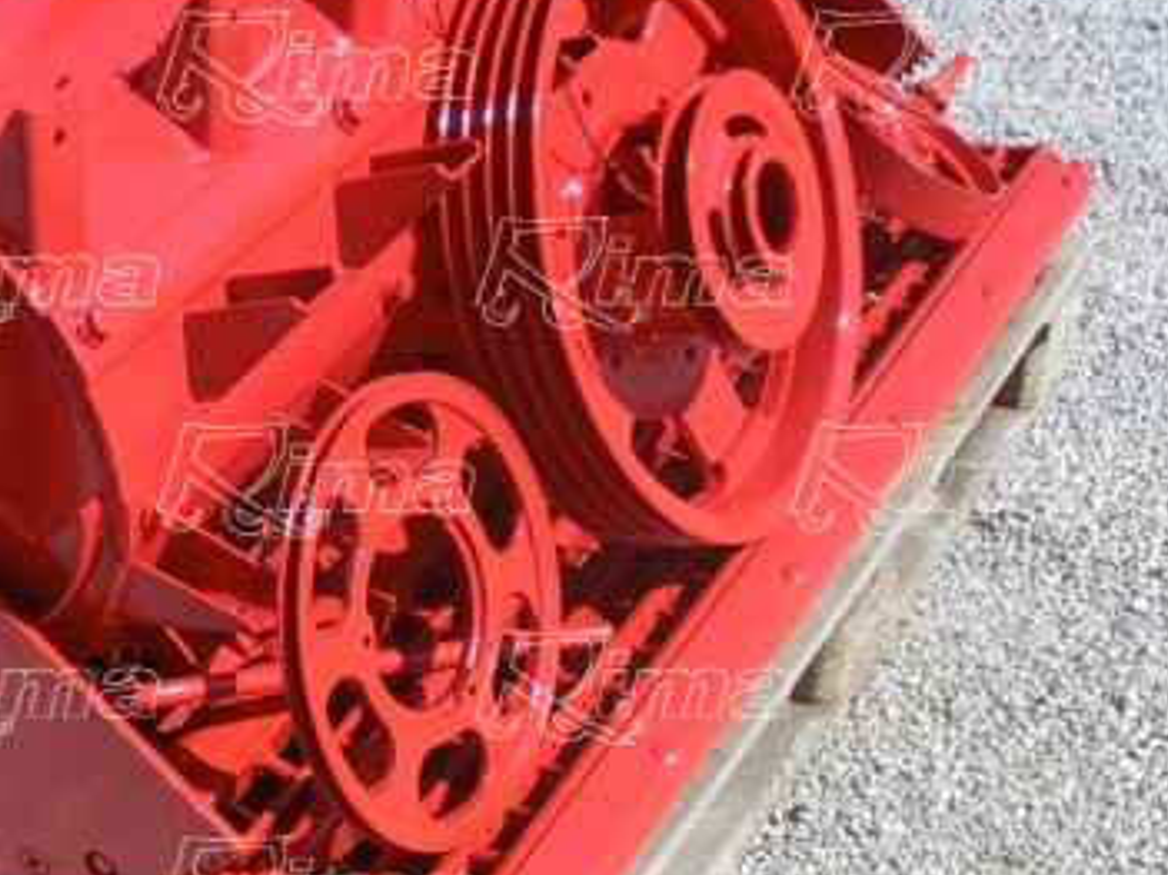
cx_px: 316
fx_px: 2732
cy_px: 376
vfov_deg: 18.2
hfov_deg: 23.9
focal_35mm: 81
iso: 100
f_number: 3.9
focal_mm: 6.61
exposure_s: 1/1000
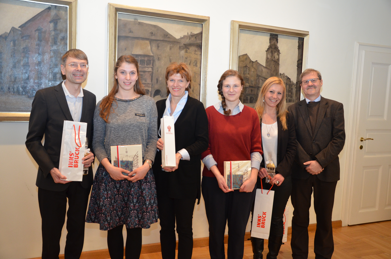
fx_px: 358
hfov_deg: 57.3
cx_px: 196
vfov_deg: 39.8
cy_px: 130
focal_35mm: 33
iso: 1400
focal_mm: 22
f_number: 4
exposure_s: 1/60
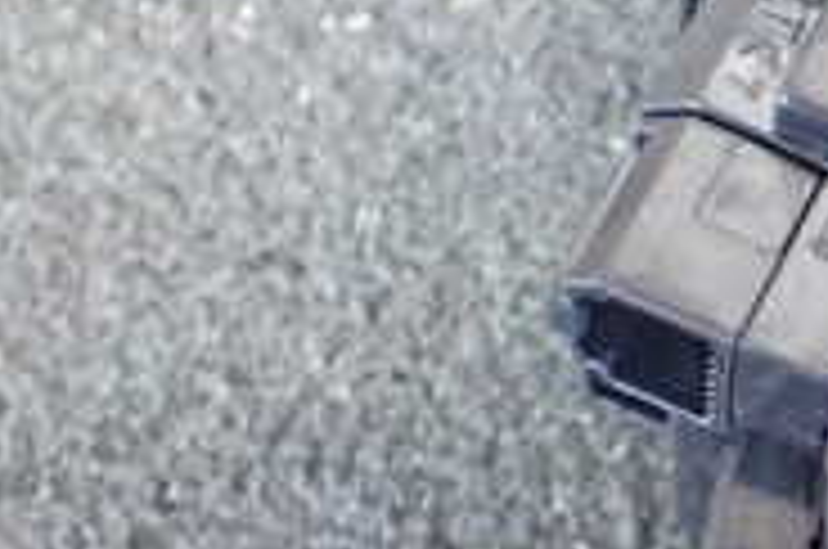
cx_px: 1310
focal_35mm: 102
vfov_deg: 13.3
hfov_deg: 17.6
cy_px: 450
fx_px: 2342
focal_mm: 5.4
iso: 800
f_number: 2.3
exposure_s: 1/100
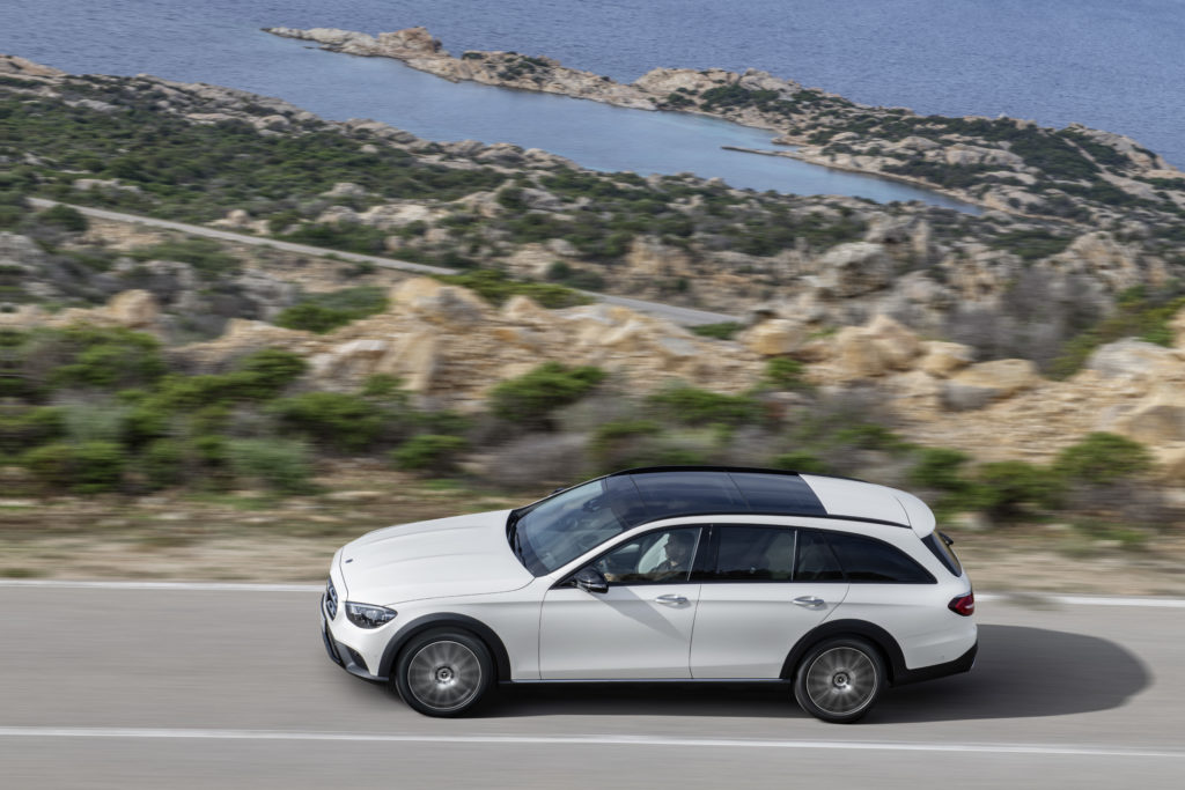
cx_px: 592
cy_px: 395
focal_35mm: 66
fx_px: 2173
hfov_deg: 30.5
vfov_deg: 20.6
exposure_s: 1/30
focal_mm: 66
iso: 31
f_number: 16
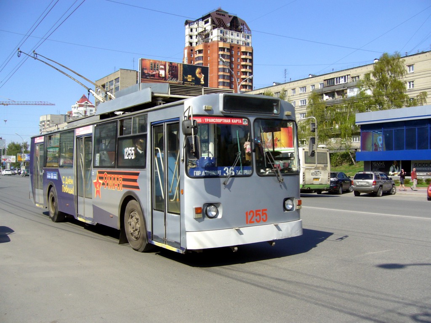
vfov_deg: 40.7
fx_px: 436
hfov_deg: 52.6
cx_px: 216
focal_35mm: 35
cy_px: 162
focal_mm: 5.8
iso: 80
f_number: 5.6
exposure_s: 1/400
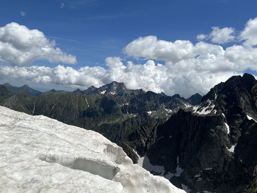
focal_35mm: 29
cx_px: 123
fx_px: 215
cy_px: 88
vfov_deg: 48.2
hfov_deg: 61.6
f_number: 1.6
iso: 50
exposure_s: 1/7692
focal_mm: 5.96
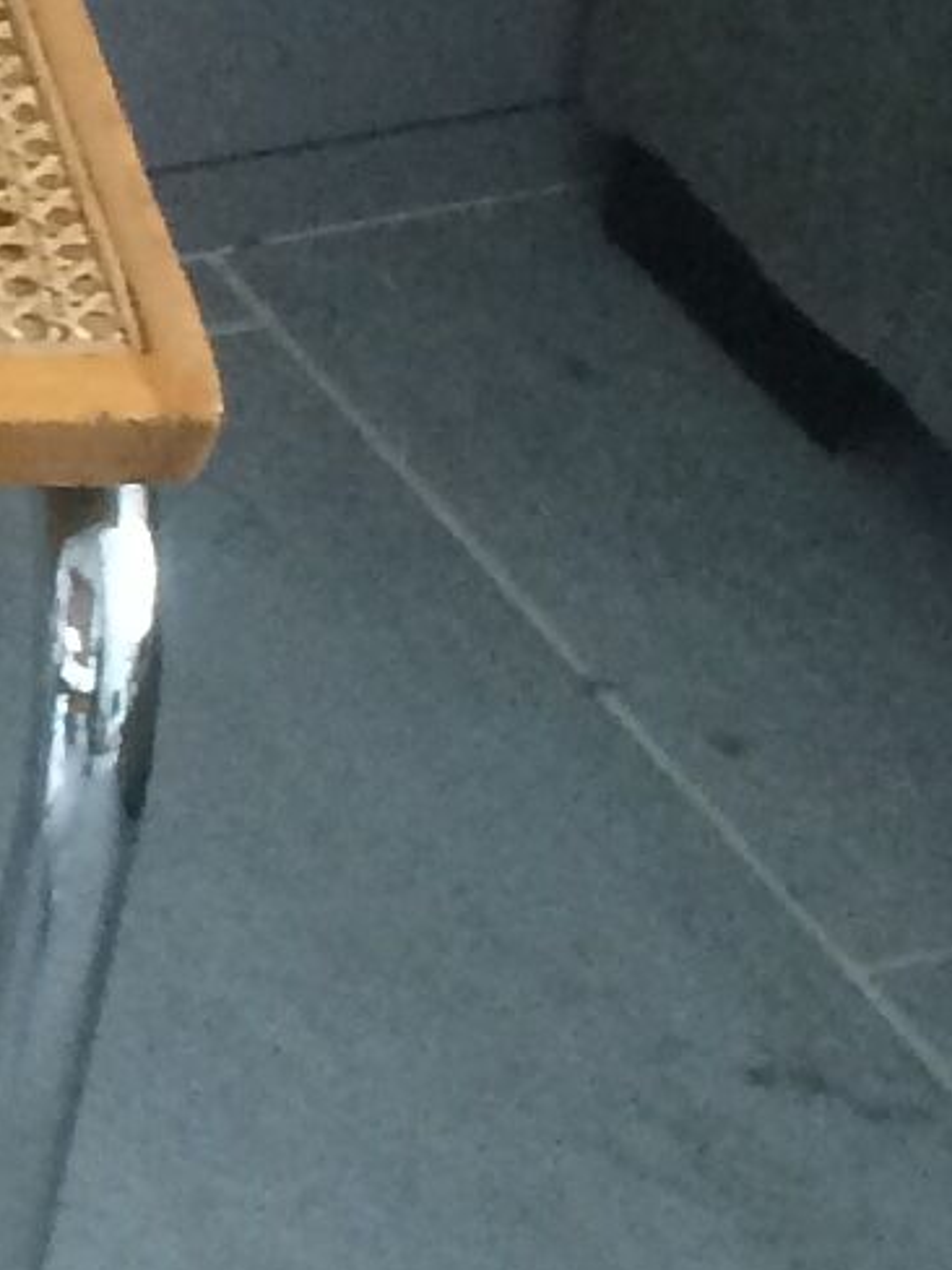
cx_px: -1732
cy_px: 661
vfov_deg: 10.2
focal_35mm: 194
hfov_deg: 7.0
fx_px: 7114
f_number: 2.2
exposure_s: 1/33
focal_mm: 4.15
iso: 200
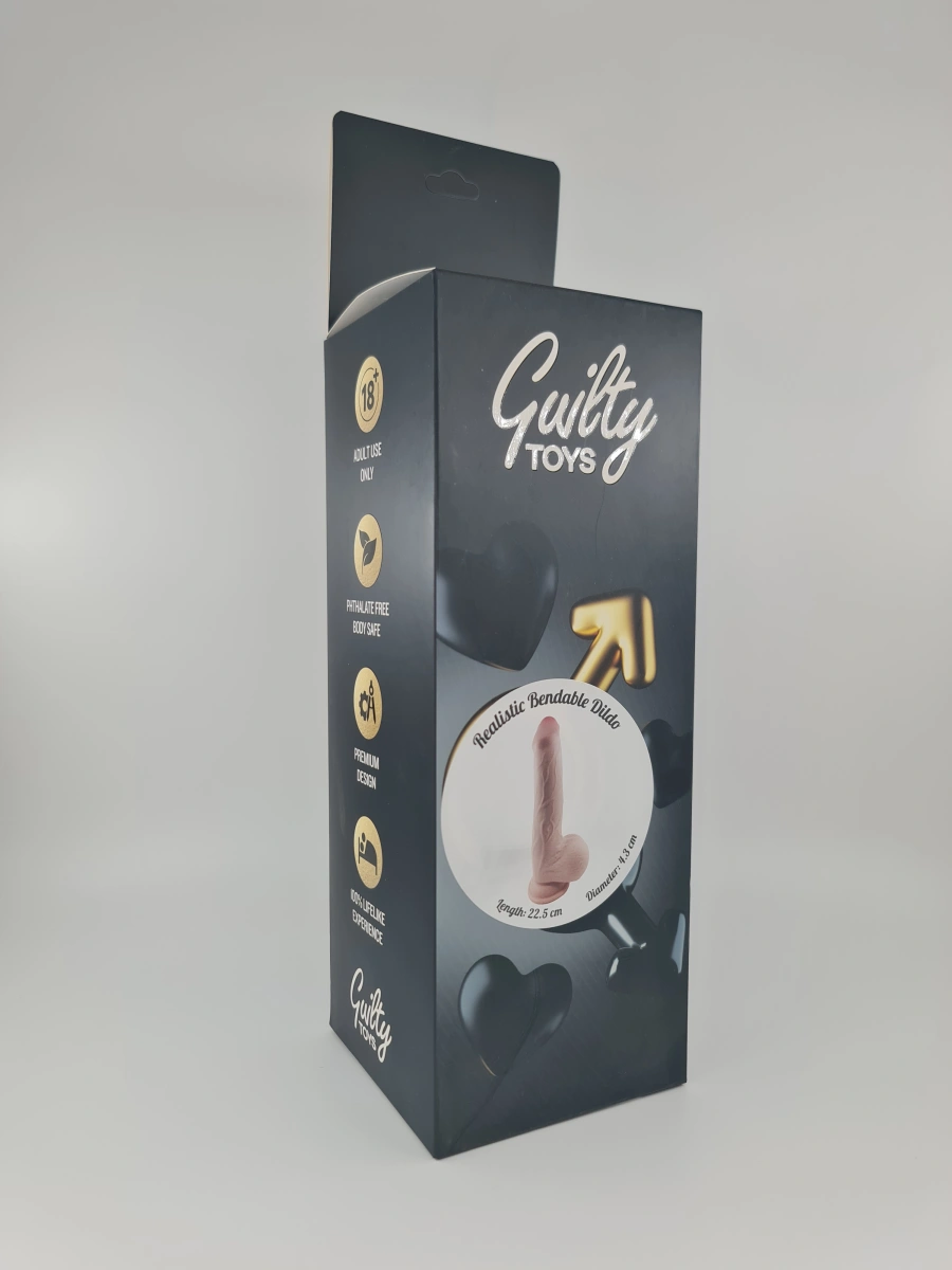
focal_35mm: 25
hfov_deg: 54.9
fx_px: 917
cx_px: 476
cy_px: 635
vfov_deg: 69.4
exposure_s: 1/236
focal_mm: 7
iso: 50
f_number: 1.8
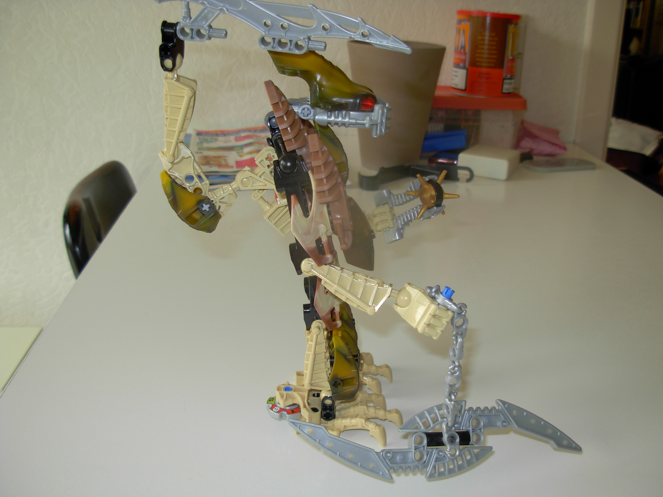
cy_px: 248
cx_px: 332
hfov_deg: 49.0
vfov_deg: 37.7
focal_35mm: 38
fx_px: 728
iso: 79
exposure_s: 1/60.4
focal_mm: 6.3
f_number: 2.9
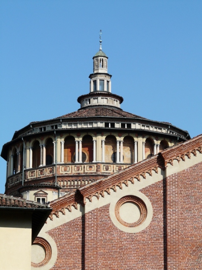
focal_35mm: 135
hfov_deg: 11.0
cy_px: 135
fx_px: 1050
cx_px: 101
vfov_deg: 14.6
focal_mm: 22.1
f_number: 5.6
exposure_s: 1/500
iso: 100
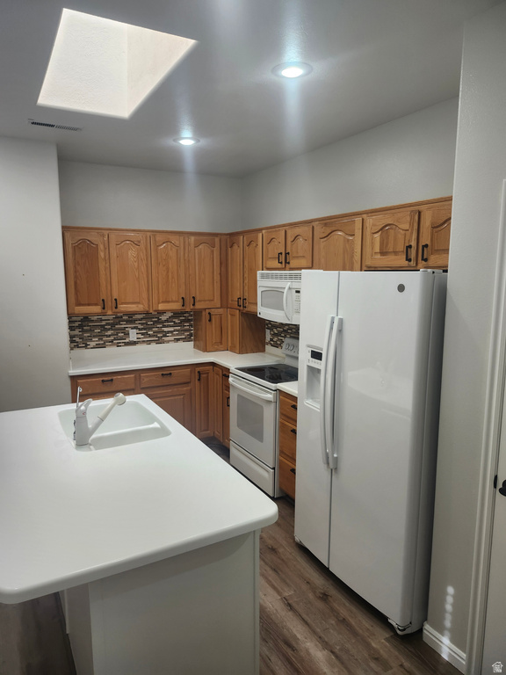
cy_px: 338
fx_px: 448
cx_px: 253
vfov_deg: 73.9
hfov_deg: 58.9
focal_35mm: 23
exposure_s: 1/120
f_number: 1.8
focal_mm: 5.54
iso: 125
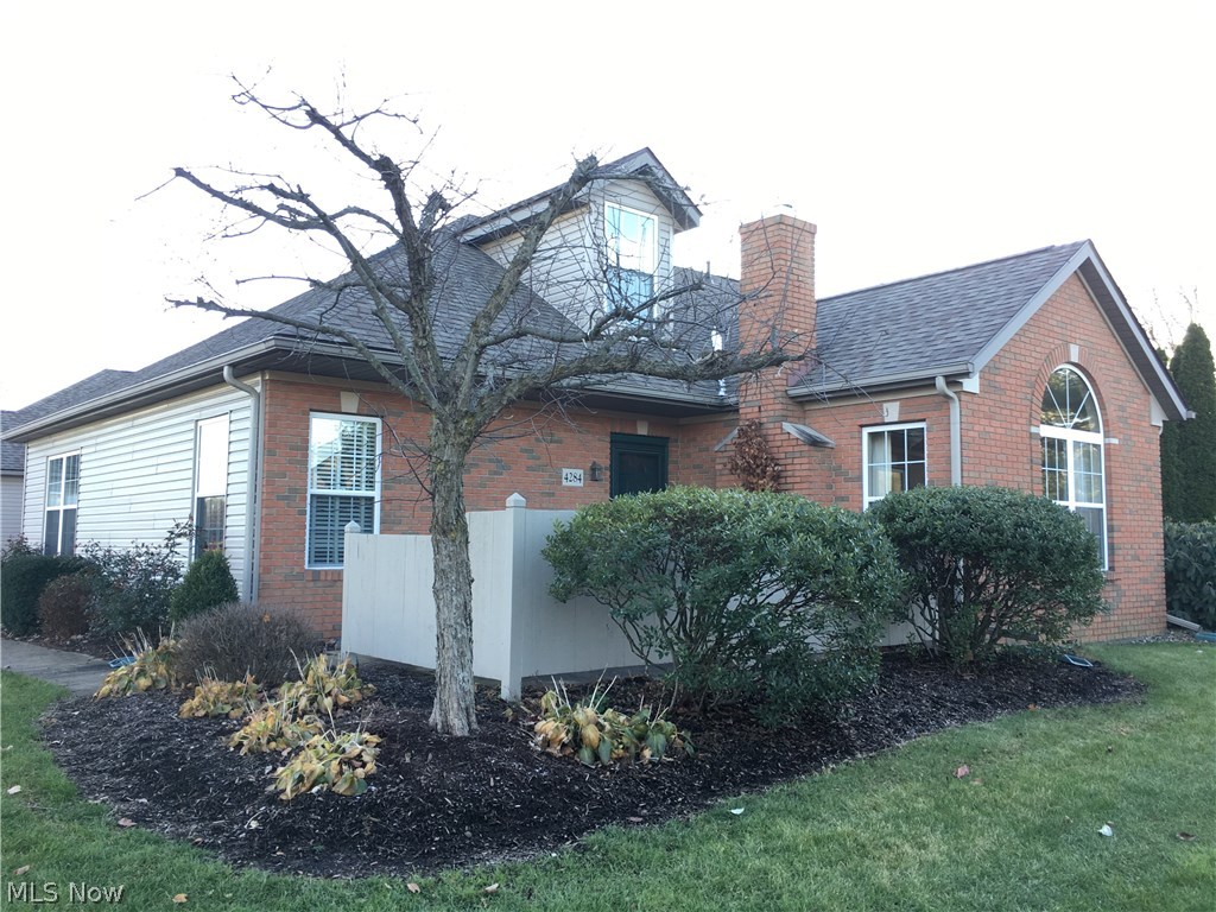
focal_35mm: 29
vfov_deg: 48.2
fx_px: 1019
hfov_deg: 61.7
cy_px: 456
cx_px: 608
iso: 25
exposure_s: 1/60
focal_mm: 4.15
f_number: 2.2
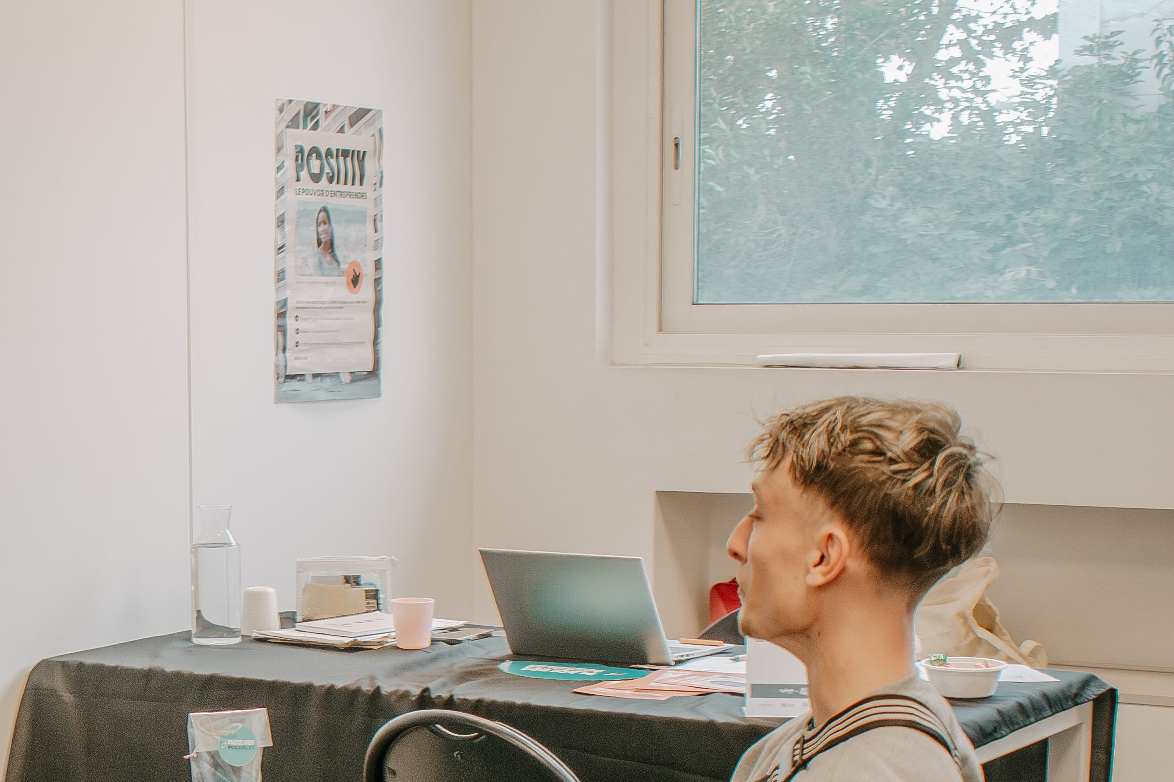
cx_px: 47
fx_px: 2743
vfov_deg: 16.0
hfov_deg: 23.3
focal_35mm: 84
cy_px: 749
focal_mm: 25
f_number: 4
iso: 1000
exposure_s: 1/125
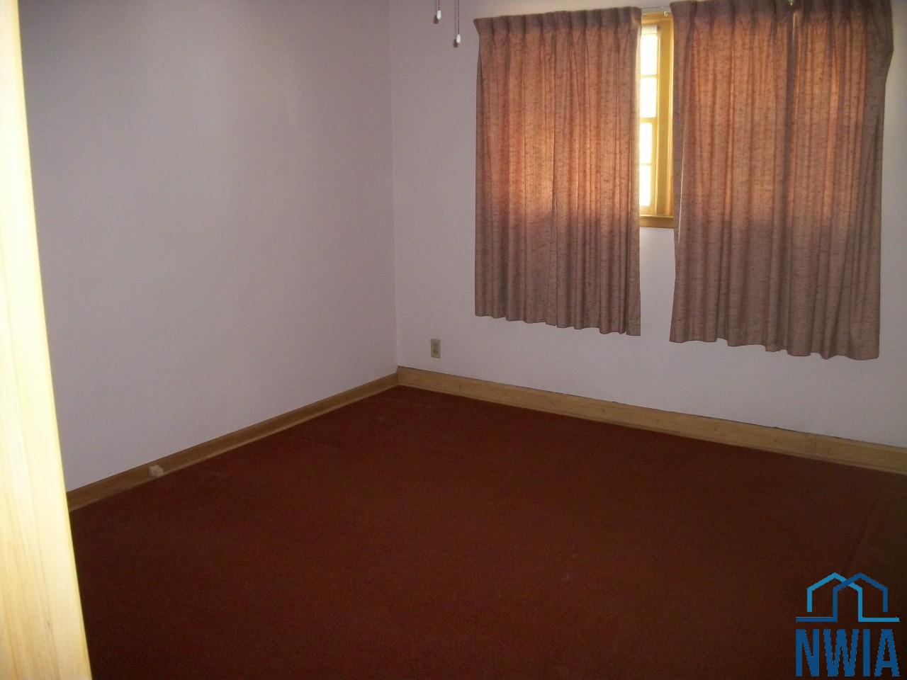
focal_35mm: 32
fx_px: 838
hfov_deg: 56.8
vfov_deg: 44.2
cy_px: 340
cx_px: 454
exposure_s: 1/30
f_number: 2.9
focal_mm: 5.7
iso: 250
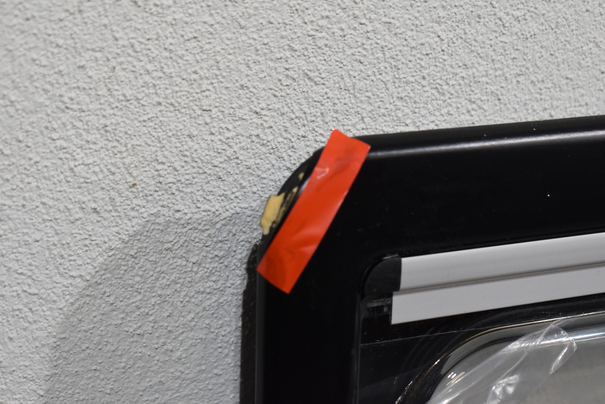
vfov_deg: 16.6
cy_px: 202
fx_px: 1386
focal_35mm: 82
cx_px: 302
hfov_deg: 24.6
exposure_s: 1/160
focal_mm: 55
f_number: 5.6
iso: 800
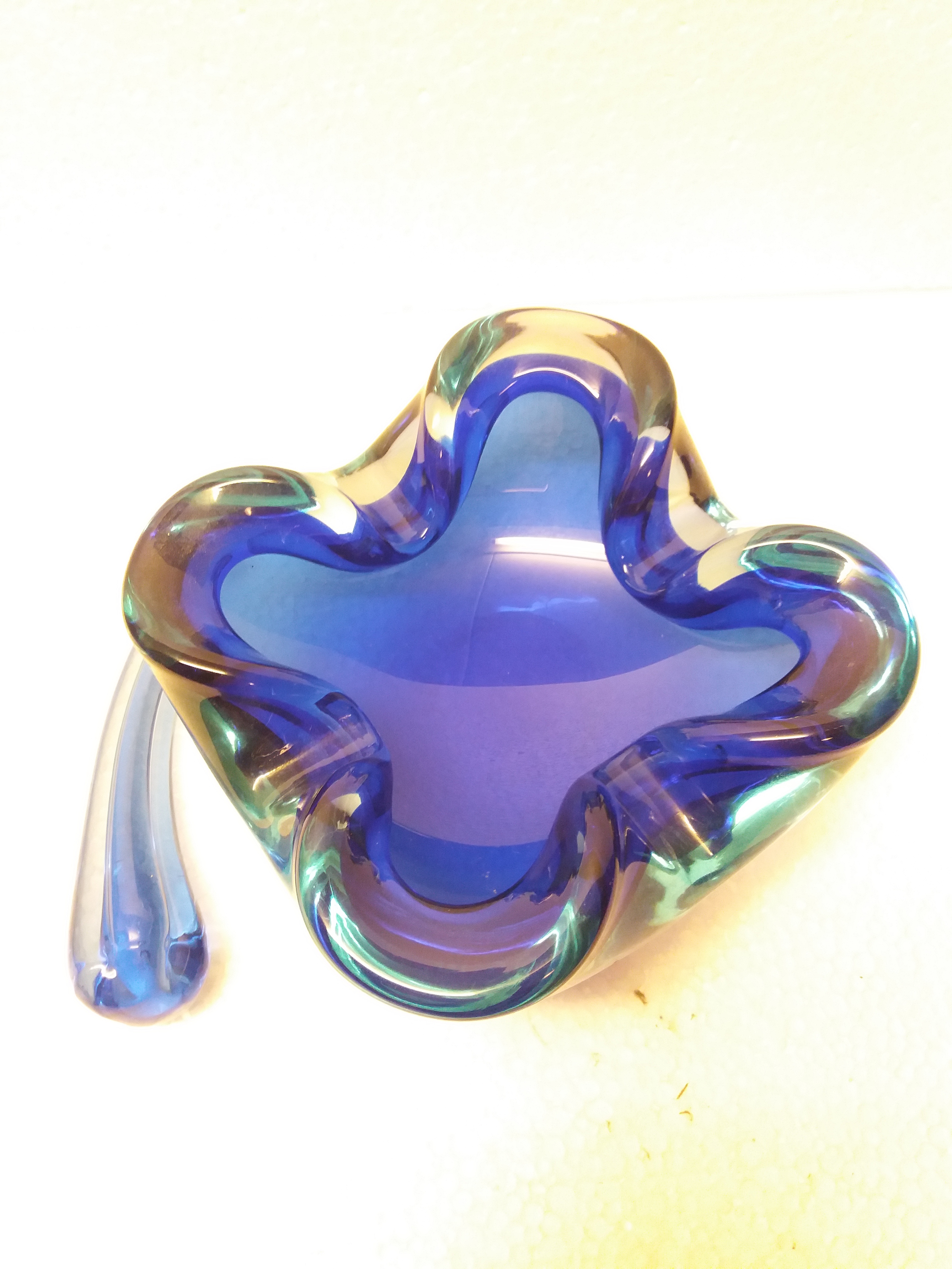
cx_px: 476
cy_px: 634
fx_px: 1027
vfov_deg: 63.4
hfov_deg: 49.7
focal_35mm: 28
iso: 250
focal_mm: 3.7
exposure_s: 1/17
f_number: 1.9
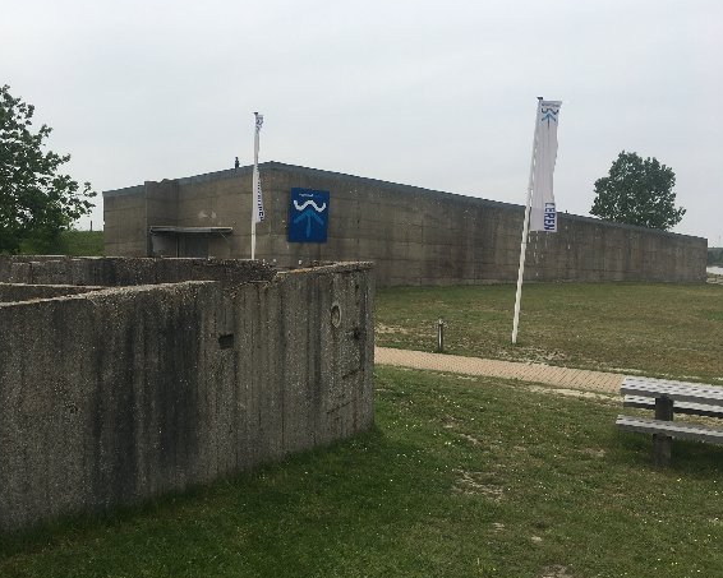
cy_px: 290
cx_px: 319
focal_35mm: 32
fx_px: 685
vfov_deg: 45.8
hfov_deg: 55.5
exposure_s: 1/2331
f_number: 2.2
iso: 25
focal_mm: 4.15
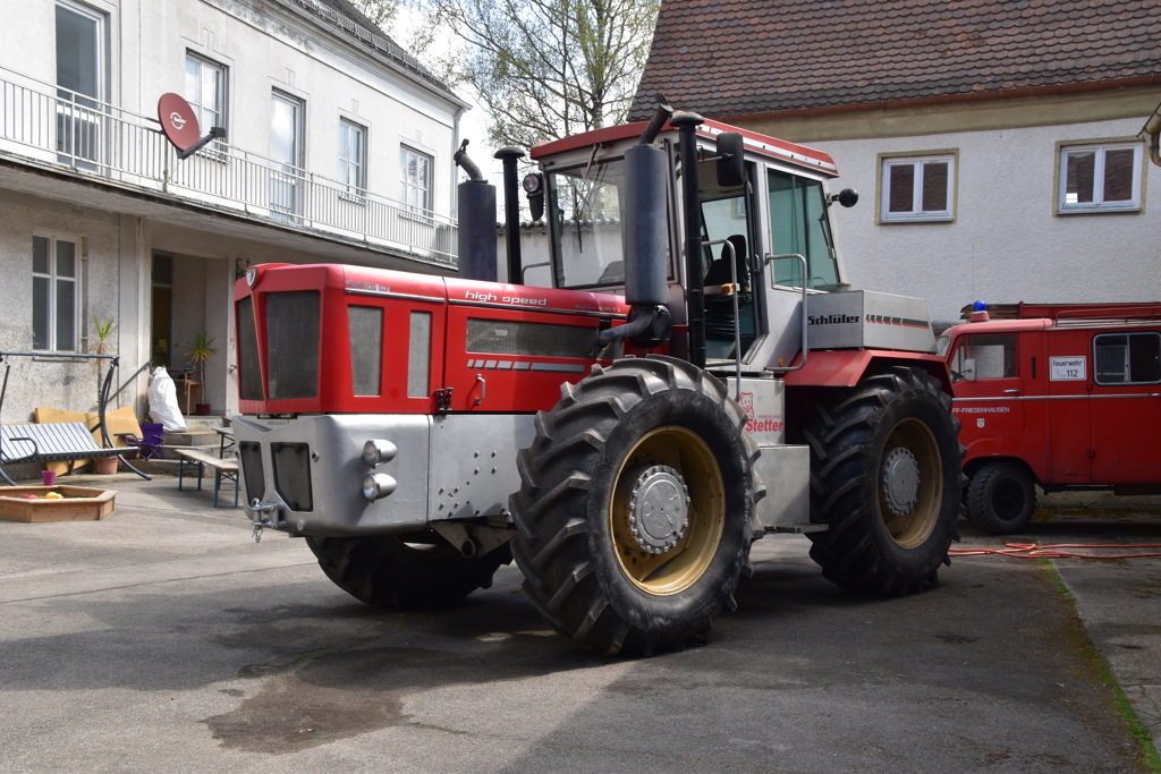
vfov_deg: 35.5
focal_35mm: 38
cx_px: 580
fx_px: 1209
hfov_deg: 51.3
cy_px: 387
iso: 400
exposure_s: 1/200
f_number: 10
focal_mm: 25
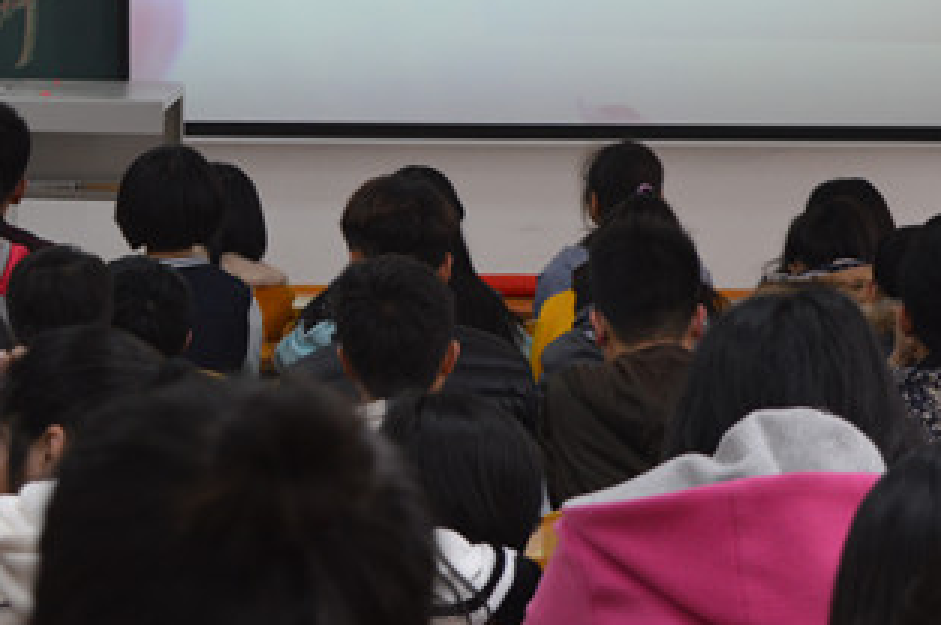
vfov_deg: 9.6
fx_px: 3682
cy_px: 2
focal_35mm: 141
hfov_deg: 14.5
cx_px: 207
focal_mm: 46
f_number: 5
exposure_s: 1/20
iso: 400
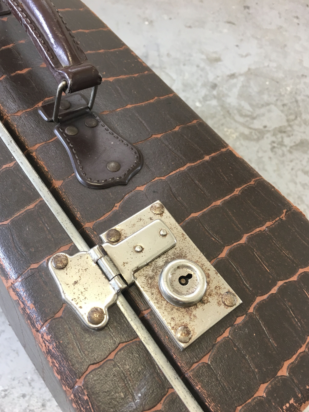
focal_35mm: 30
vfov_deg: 60.0
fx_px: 357
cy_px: 211
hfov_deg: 46.8
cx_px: 151
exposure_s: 1/33
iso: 64
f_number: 2.2
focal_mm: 4.15
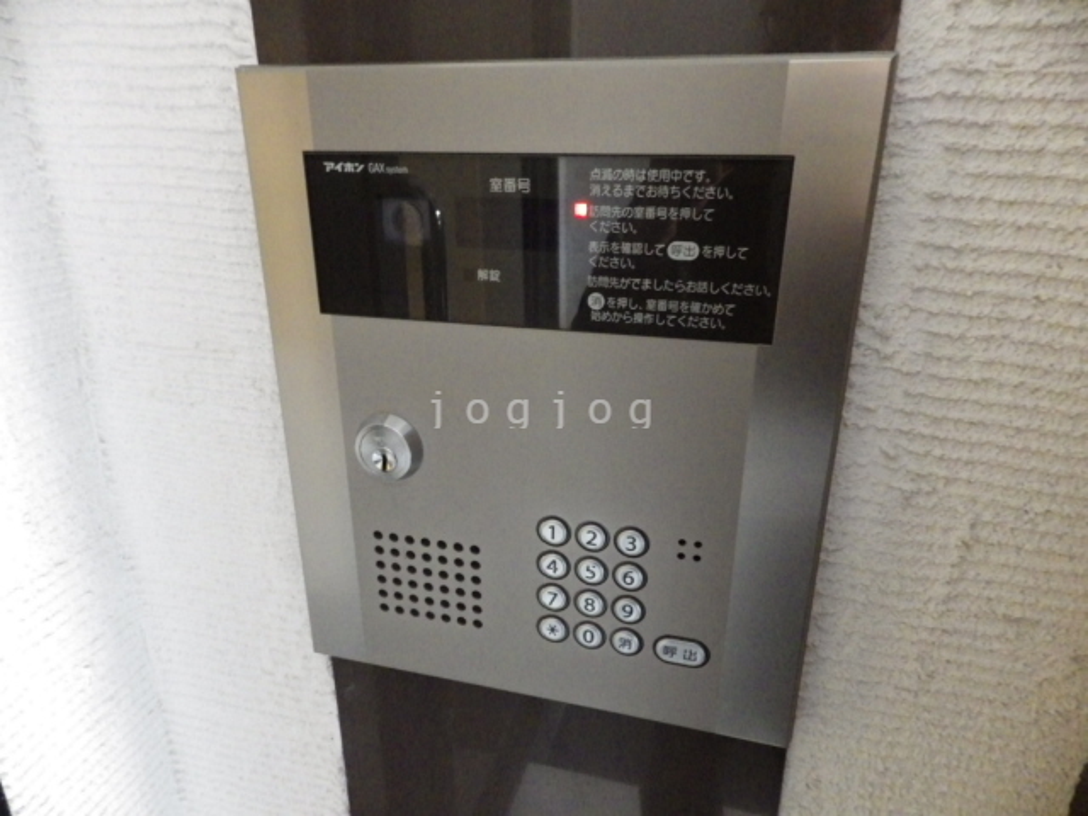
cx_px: 544
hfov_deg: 76.4
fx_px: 691
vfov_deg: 61.1
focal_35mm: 22
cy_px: 408
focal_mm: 4
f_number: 3.1
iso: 1600
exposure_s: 1/10
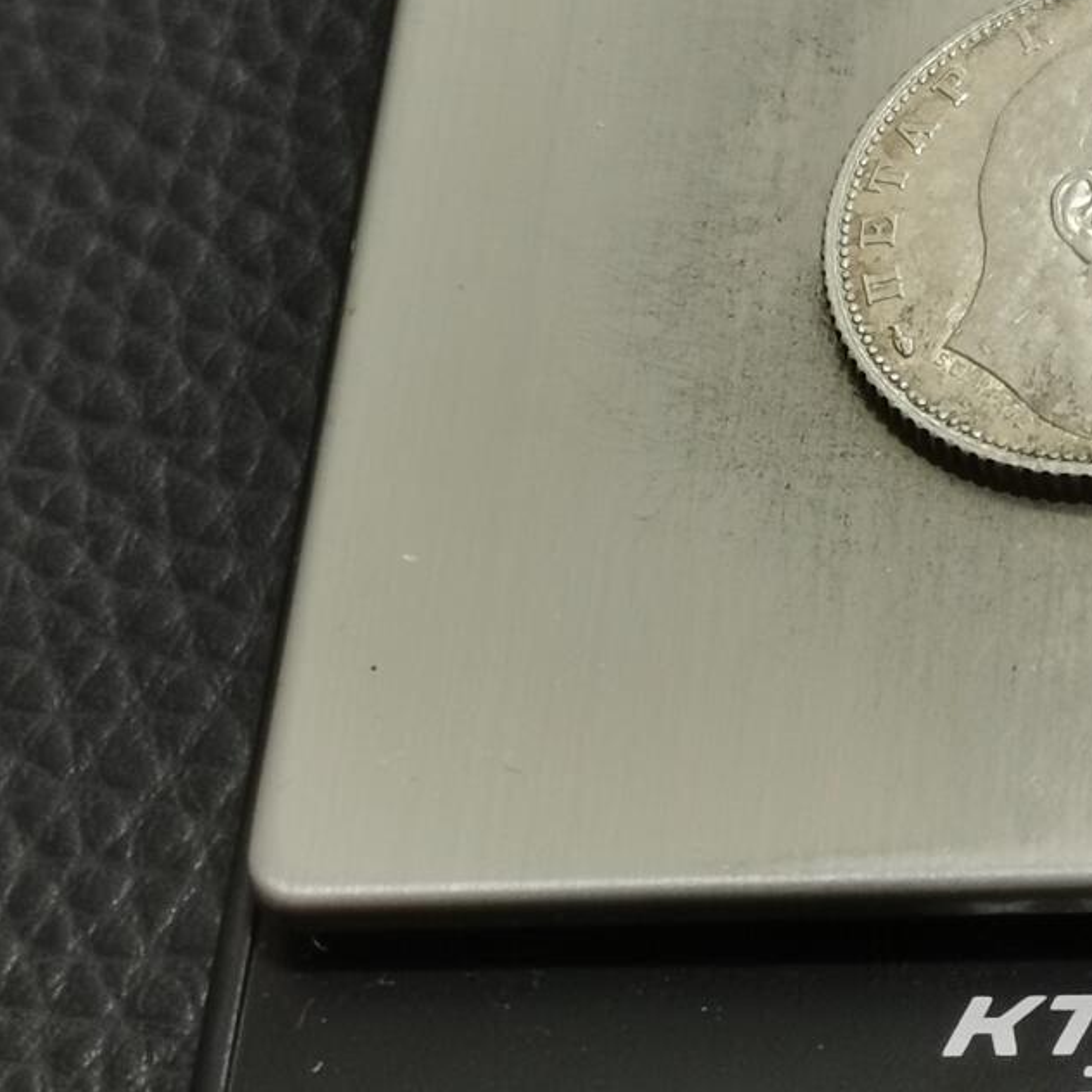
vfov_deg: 12.0
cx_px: 1121
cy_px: 394
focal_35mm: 146
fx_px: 5211
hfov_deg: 11.8
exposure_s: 1/120
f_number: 1.8
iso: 80
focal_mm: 5.58
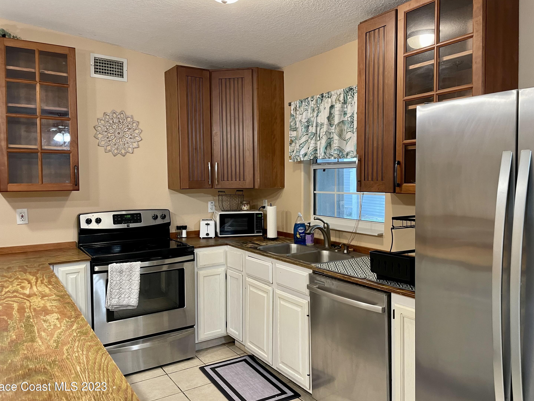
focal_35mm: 27
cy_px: 197
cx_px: 260
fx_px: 417
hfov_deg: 65.3
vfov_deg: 51.4
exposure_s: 1/60
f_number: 1.6
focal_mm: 4.2
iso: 200
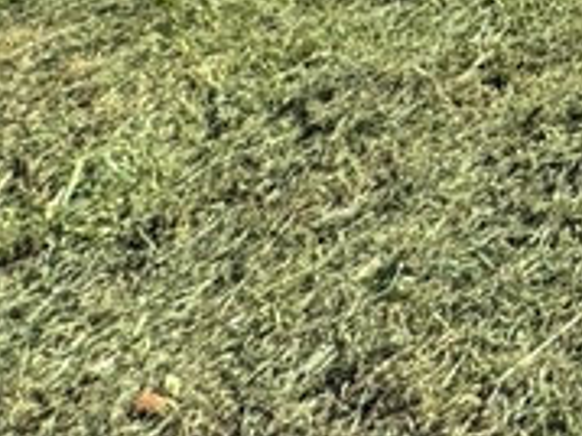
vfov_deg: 11.8
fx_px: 1344
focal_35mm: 80
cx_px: 1392
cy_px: -810
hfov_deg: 14.9
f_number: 2.2
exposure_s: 1/681
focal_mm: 2.22
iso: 40
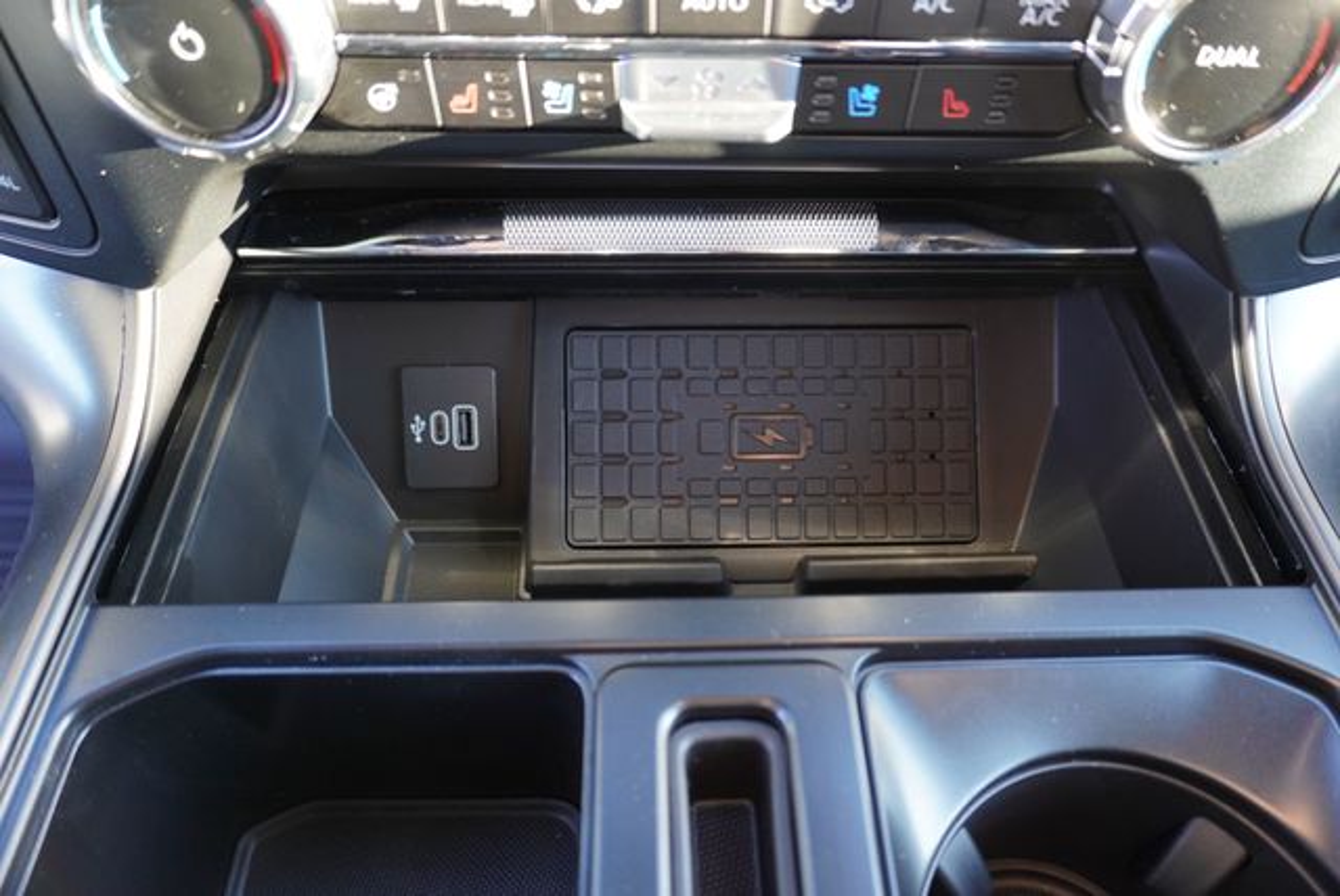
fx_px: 894
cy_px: 448
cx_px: 670
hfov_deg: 73.7
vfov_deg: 53.2
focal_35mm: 24
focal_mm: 16
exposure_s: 1/60
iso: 800
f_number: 4
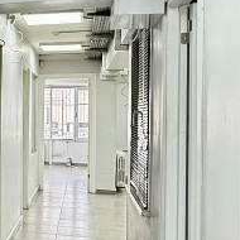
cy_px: 114
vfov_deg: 26.5
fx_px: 510
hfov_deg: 22.7
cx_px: -97
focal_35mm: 65
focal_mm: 2.22
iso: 100
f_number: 2.2
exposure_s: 1/99
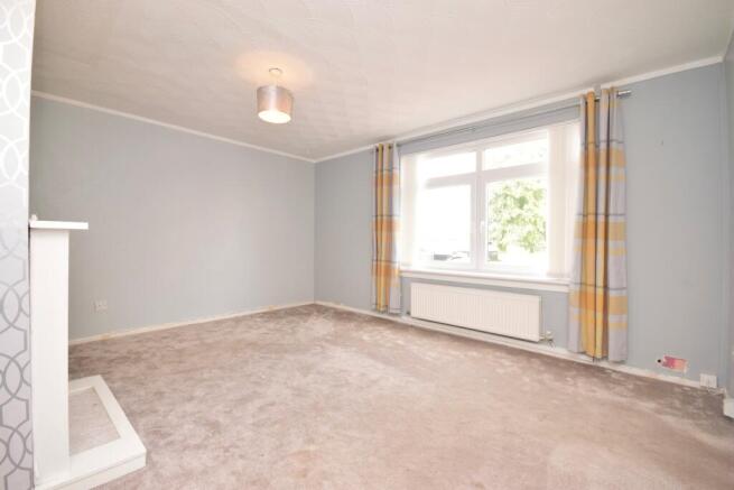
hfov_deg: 100.4
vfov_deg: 77.4
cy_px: 245
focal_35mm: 15
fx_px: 306
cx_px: 367
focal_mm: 10
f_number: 8
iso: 800
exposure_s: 1/60
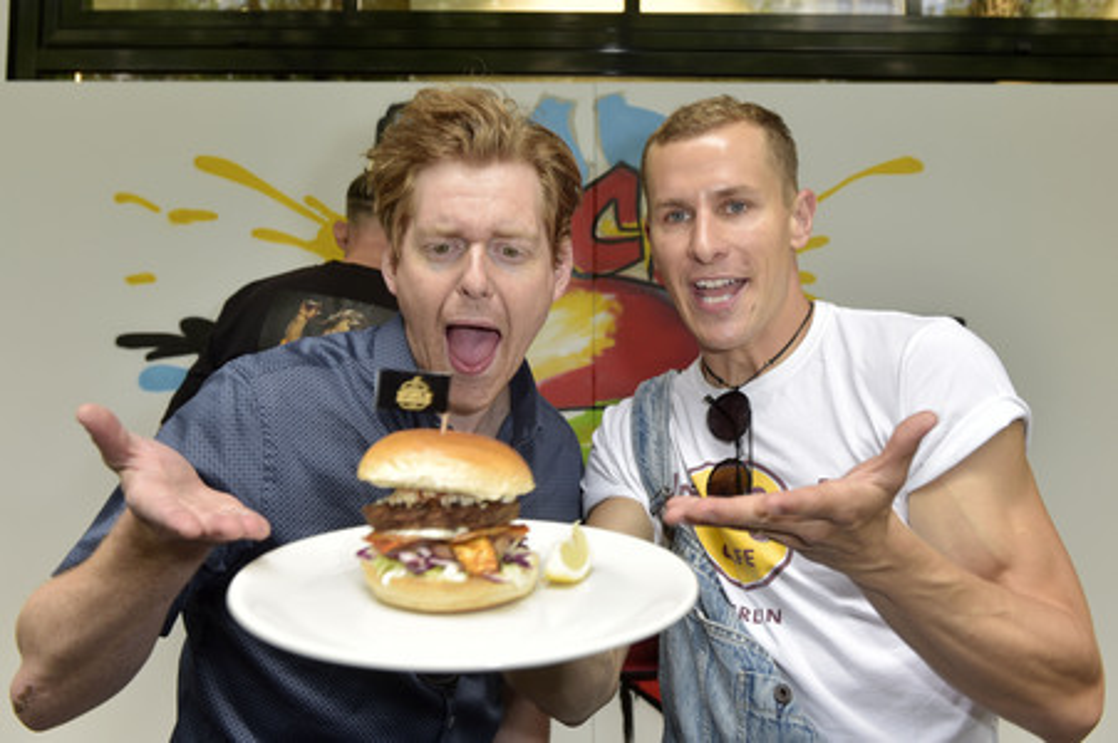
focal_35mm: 27
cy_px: 372
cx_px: 559
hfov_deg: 67.4
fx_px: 838
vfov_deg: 47.9
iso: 160
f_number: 4.5
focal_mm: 27
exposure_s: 1/60
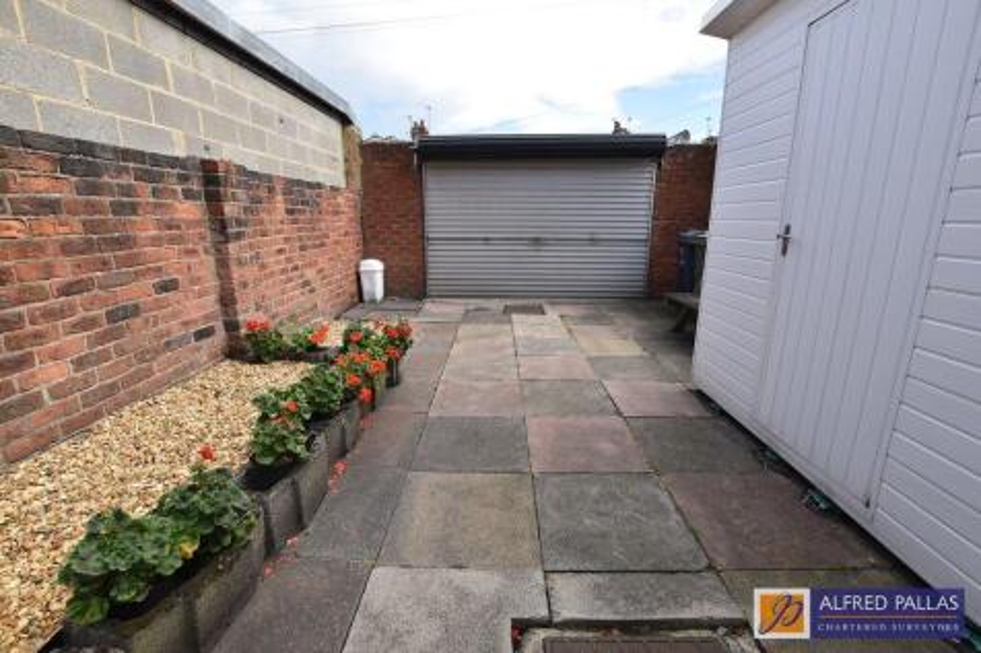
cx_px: 490
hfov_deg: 100.4
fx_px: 409
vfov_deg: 77.3
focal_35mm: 15
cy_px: 326
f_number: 8
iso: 200
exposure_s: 1/250
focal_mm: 10
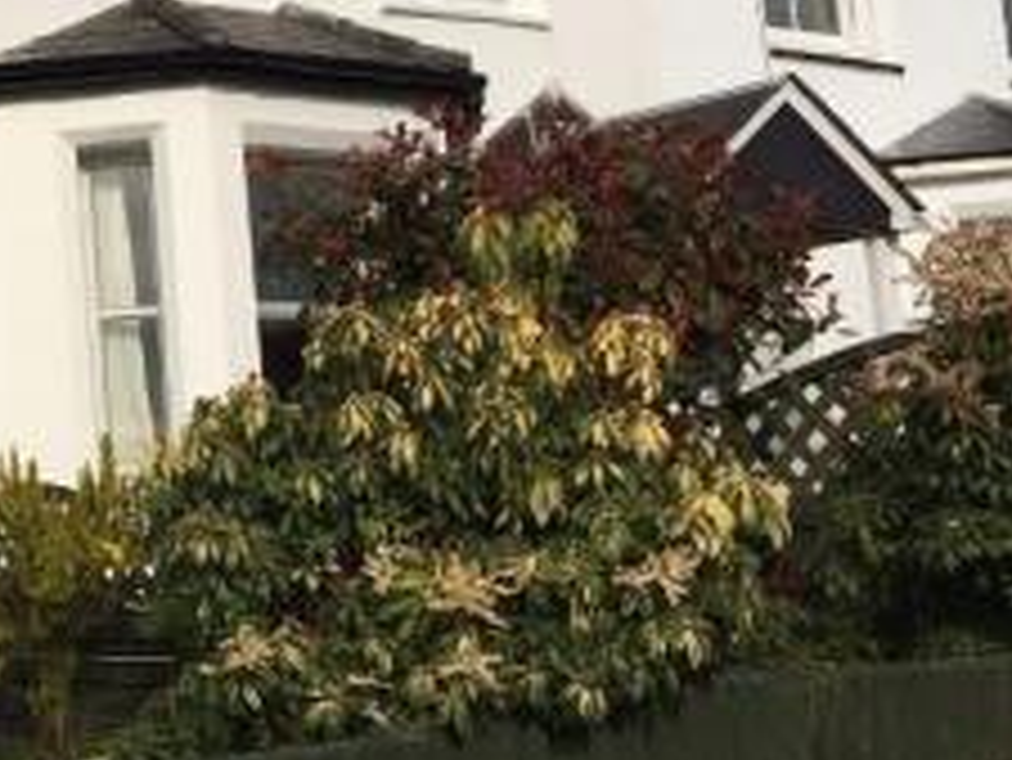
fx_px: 2194
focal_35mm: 75
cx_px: -259
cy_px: 187
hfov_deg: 23.4
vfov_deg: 19.5
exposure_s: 1/2740
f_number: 2.2
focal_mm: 4.15
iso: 32
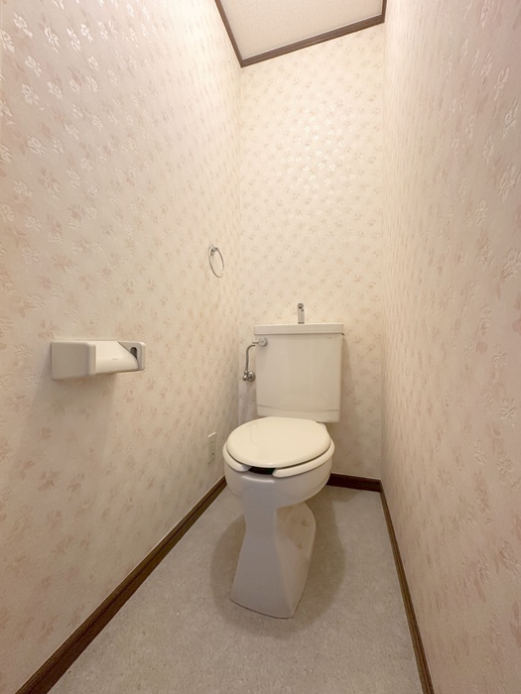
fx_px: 281
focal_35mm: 14
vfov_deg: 102.1
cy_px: 347
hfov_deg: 85.7
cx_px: 260
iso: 250
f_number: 2.2
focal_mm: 2.22
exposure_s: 1/50
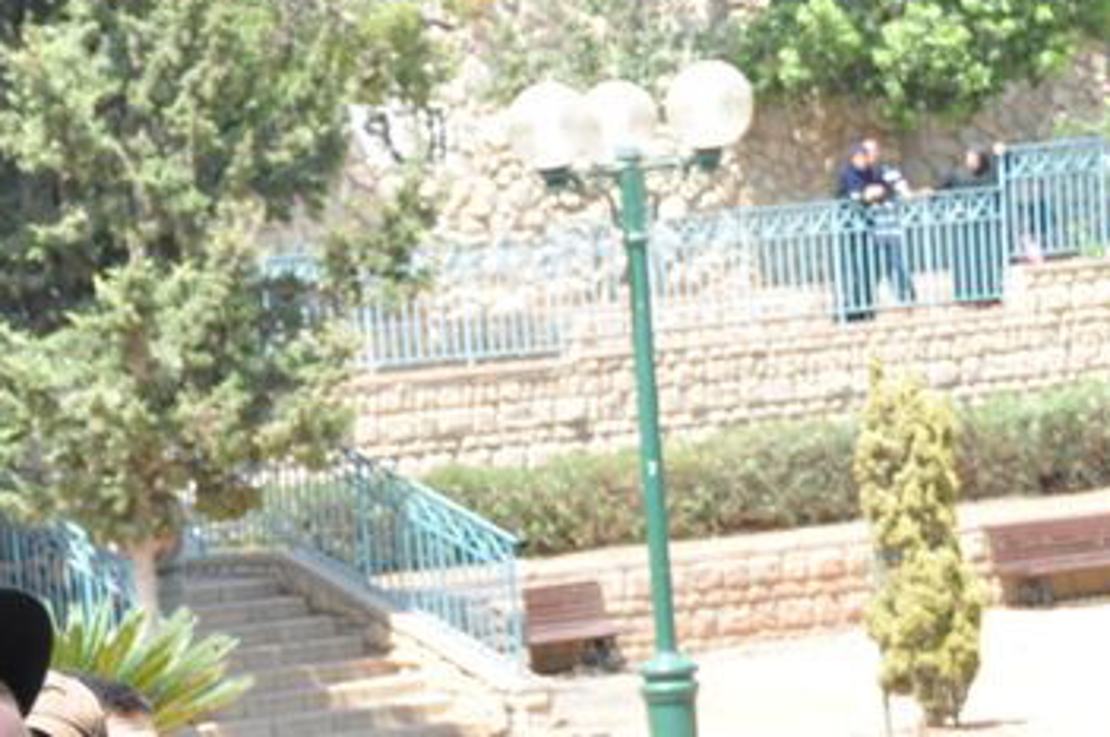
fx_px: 5665
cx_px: -9
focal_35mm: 184
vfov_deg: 7.4
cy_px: 927
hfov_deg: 11.1
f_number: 7.1
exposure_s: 1/250
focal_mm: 42
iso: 200
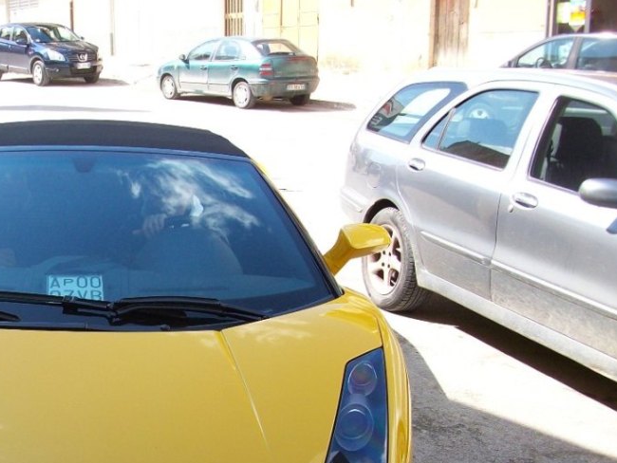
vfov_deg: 26.3
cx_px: 127
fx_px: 981
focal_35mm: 55
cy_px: 328
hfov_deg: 33.9
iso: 80
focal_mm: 5.7
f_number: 2.8
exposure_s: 1/359
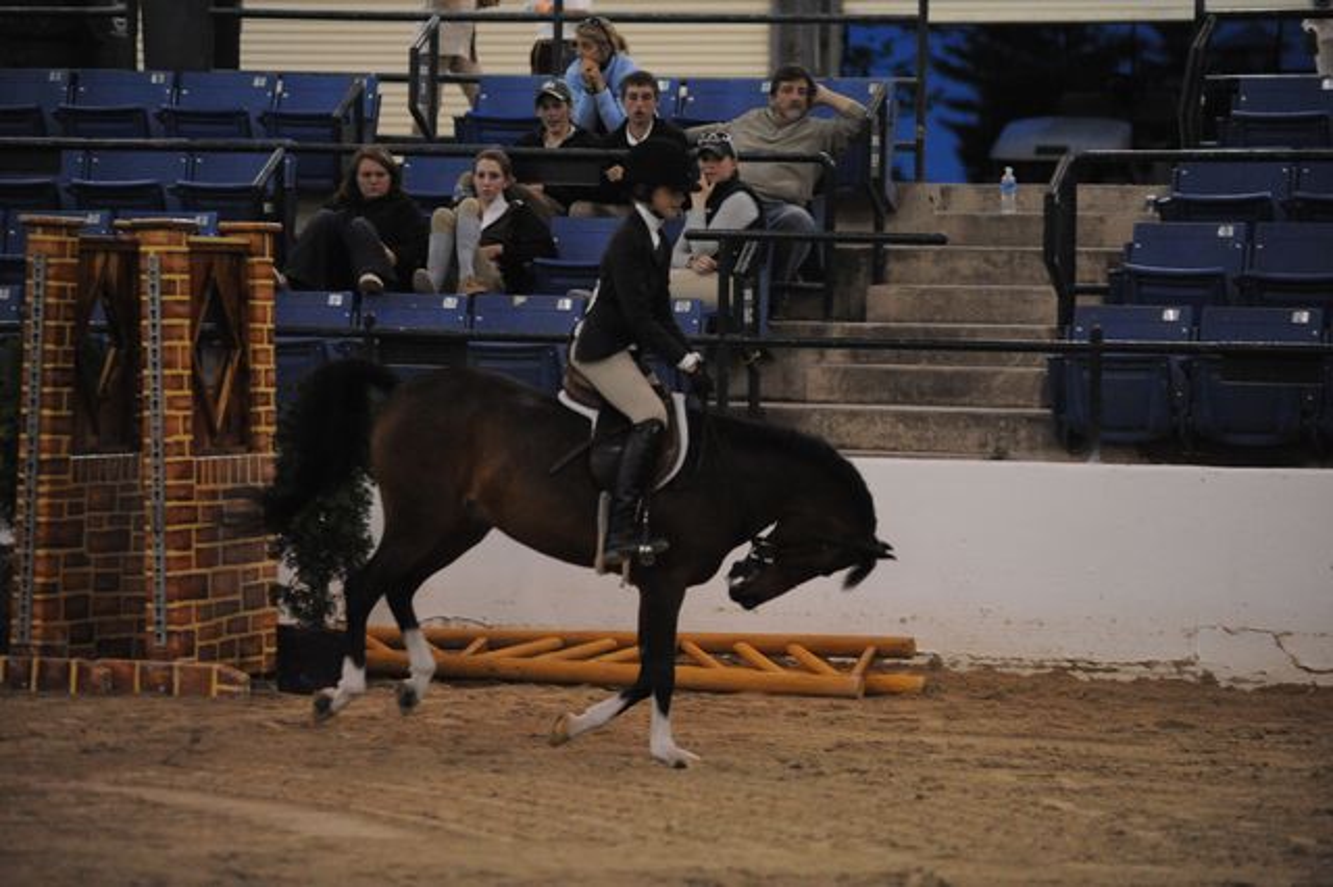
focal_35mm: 150
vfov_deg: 9.1
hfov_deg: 13.7
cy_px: 444
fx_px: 5551
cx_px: 666
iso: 6400
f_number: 2.8
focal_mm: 150
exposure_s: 1/500
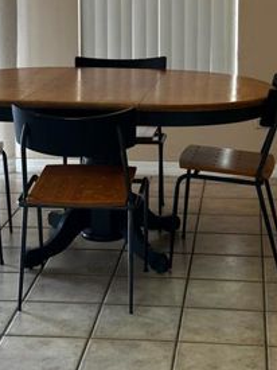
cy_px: 50
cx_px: 139
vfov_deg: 20.7
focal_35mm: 93
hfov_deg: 15.9
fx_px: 993
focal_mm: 6.86
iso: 100
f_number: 1.78
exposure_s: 1/60
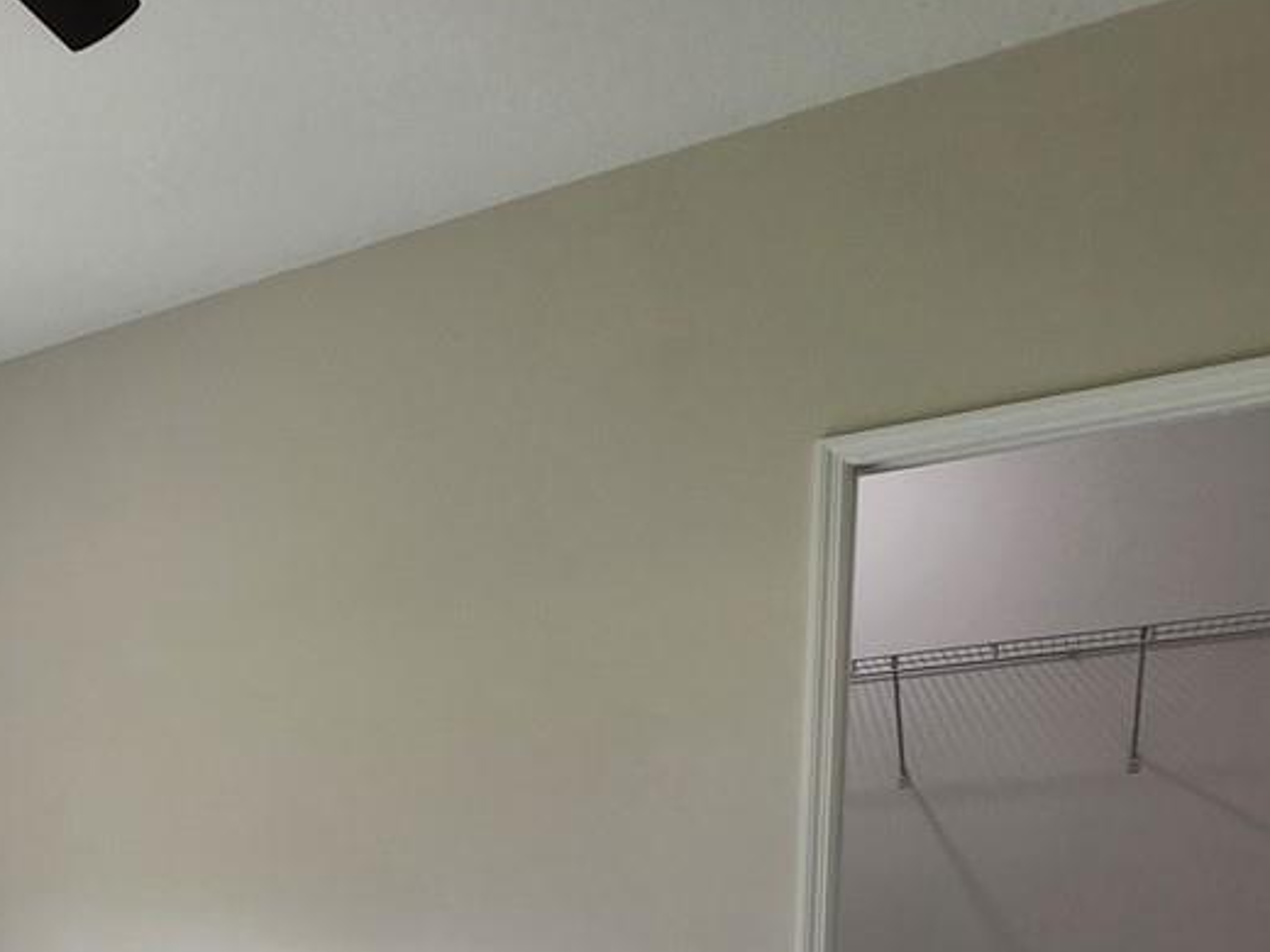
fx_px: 1468
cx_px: -171
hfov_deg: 37.8
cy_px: 1089
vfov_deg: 31.3
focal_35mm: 40
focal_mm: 1.74
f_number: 2.2
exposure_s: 1/60
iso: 50
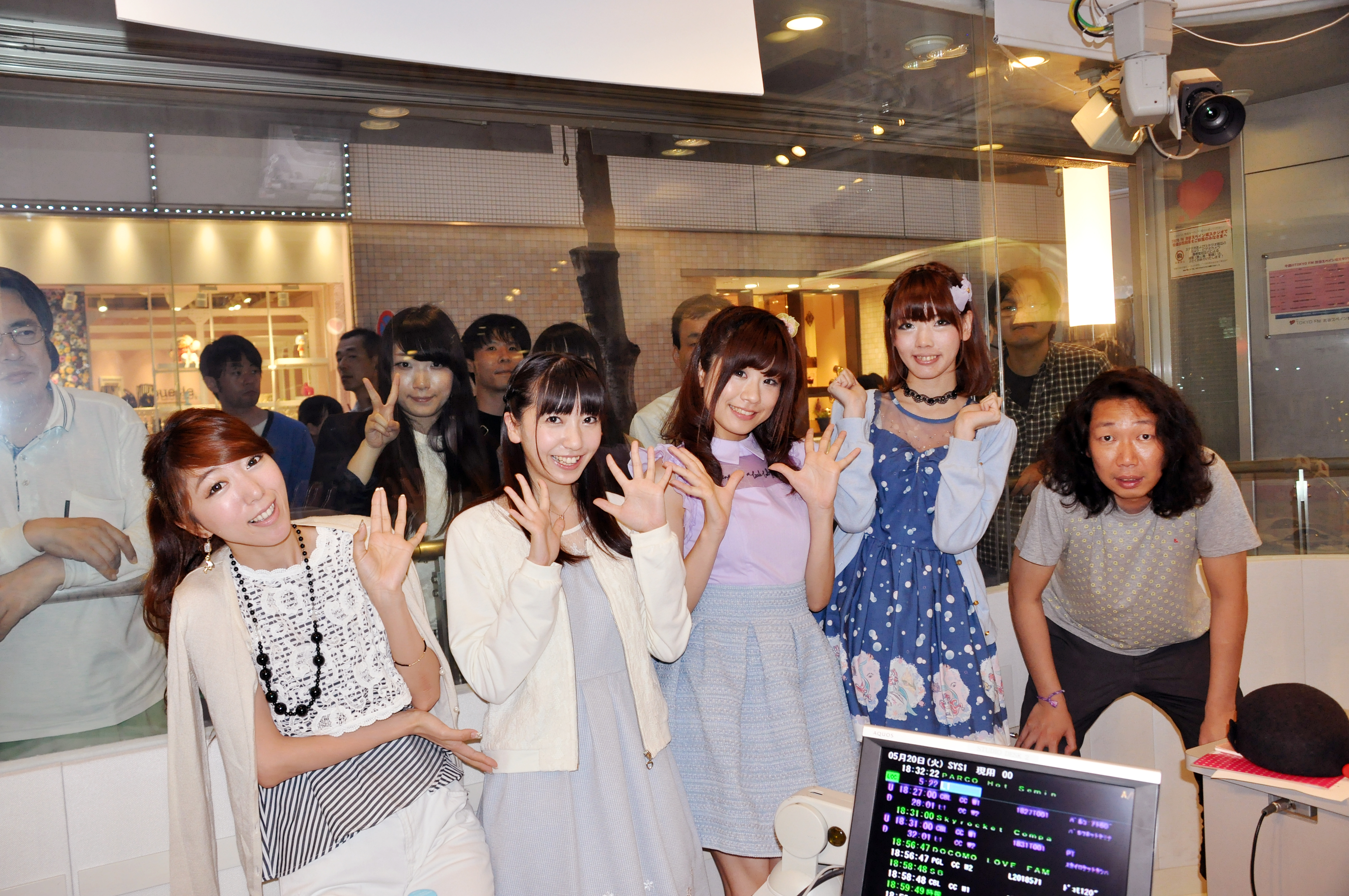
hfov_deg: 62.0
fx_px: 1123
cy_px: 448
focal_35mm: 30
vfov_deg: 43.5
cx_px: 674
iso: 800
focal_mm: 20
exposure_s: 1/60
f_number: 3.5
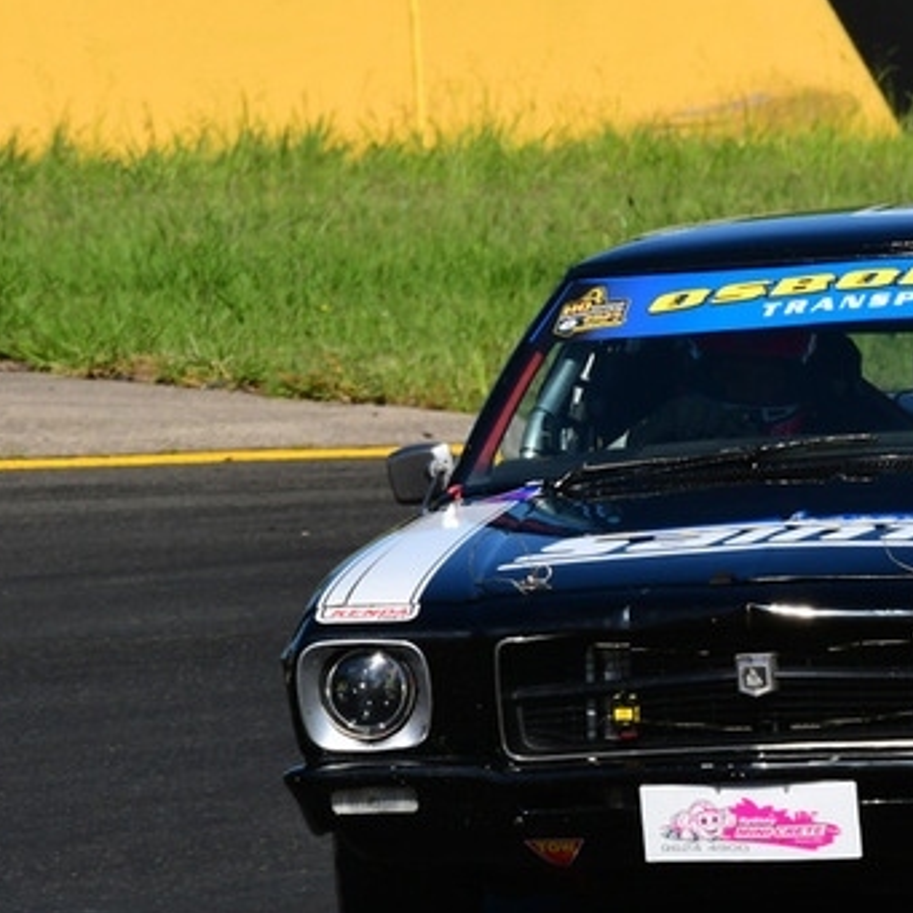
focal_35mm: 1167
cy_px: 388
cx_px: 945
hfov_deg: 1.5
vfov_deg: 1.5
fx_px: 34823
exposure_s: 1/640
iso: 400
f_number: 13
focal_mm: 390
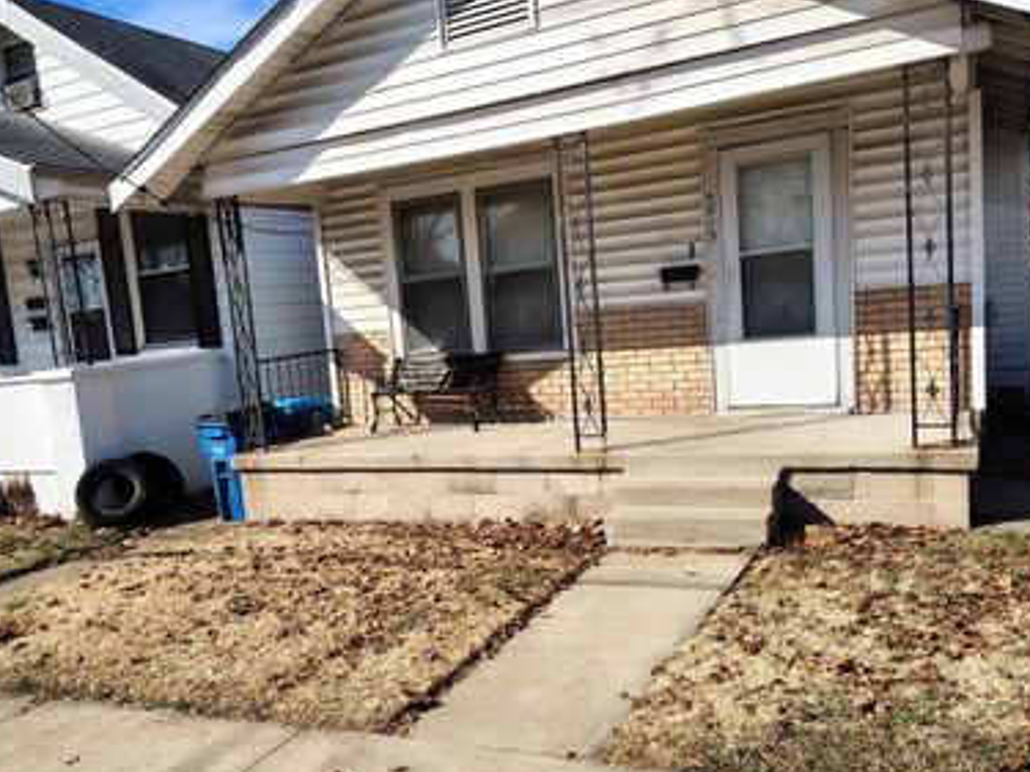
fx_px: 952
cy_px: 446
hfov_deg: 56.6
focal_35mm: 32
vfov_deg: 44.0
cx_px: 437
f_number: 1.8
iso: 100
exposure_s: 1/1697
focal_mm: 5.56
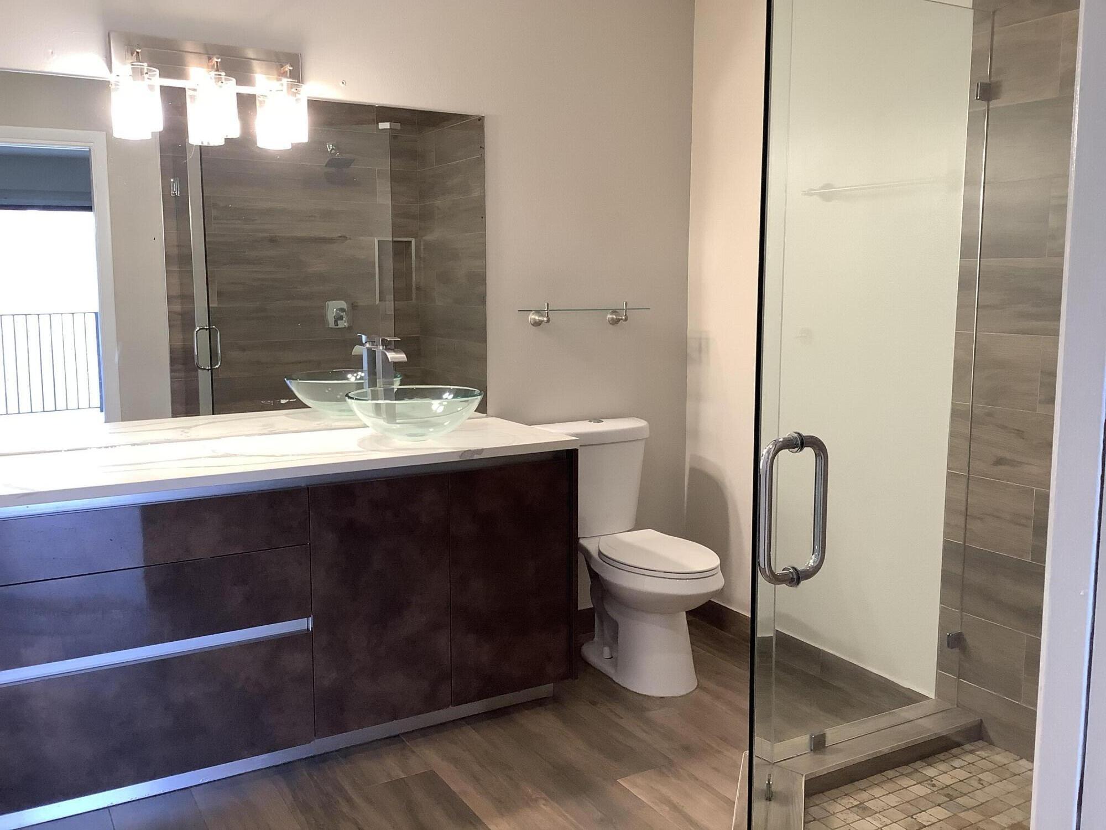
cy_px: 415
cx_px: 553
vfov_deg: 45.4
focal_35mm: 31
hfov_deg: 58.4
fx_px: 990
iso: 100
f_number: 2.4
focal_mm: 3.3
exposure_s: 1/60
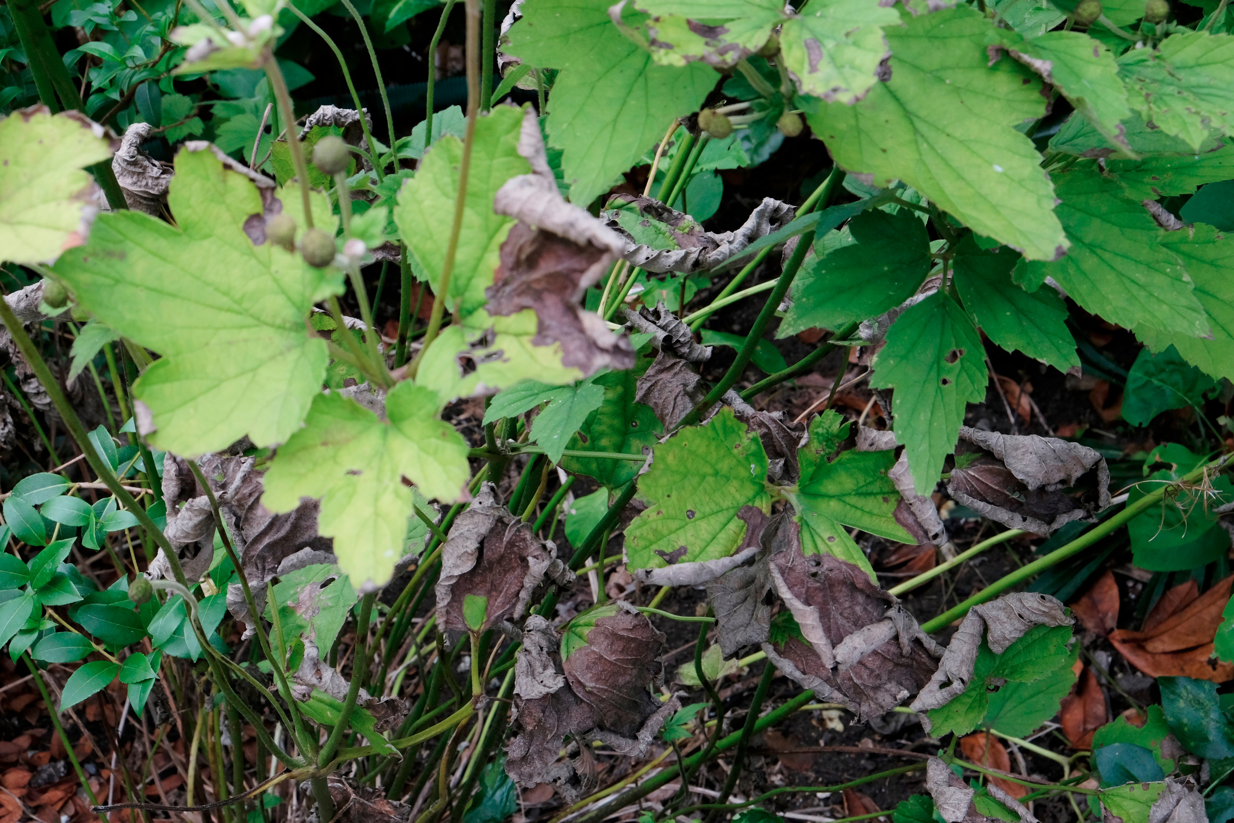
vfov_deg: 21.2
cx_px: 617
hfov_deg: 31.4
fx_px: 2193
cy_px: 412
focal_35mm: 64
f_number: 14
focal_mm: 42.5
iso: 1000
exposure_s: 1/80
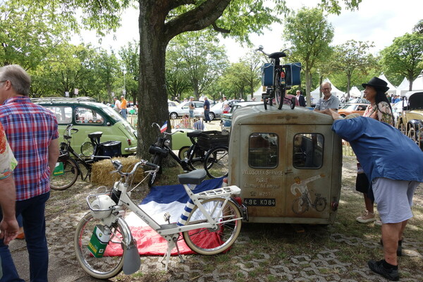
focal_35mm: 28
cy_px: 141
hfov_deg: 65.5
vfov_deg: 46.4
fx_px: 329
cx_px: 212
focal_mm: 10.4
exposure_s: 1/125
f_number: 5.6
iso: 125
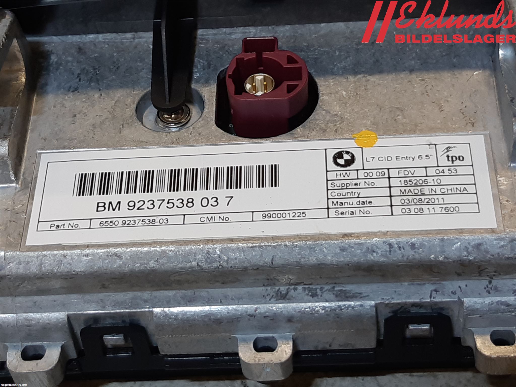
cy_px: 194
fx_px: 388
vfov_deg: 53.1
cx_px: 258
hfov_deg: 67.3
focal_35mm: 26
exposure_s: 1/100
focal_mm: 3.93
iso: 50
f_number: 1.7
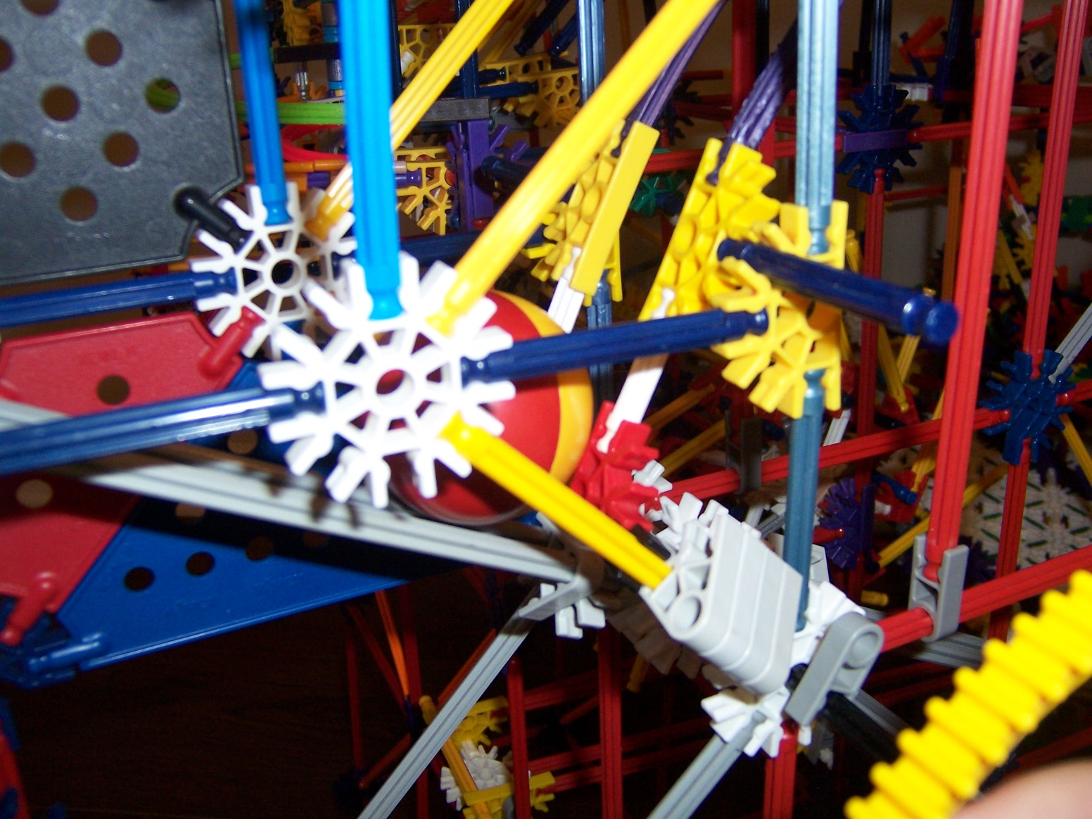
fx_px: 1041
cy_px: 410
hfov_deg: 55.4
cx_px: 546
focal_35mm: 33
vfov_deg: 42.9
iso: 140
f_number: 2.8
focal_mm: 5.5
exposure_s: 1/60
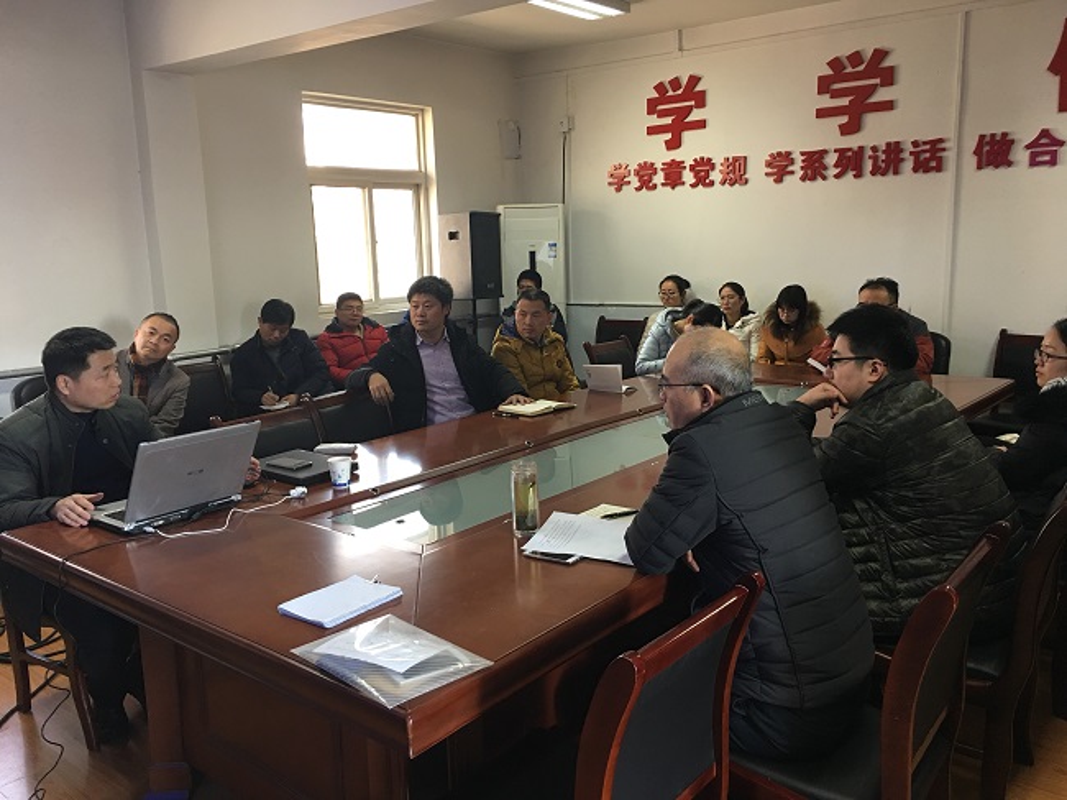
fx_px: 894
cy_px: 400
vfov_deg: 48.2
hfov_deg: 61.7
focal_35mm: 29
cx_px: 534
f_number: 2.2
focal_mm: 4.15
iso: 64
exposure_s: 1/17
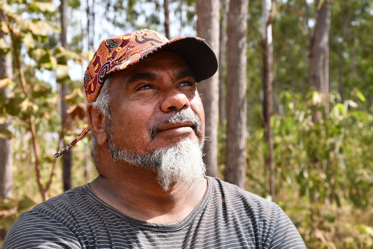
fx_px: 777
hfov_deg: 27.0
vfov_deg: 18.2
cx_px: 186
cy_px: 124
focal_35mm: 75
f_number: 7.1
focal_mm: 50
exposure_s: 1/250
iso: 200
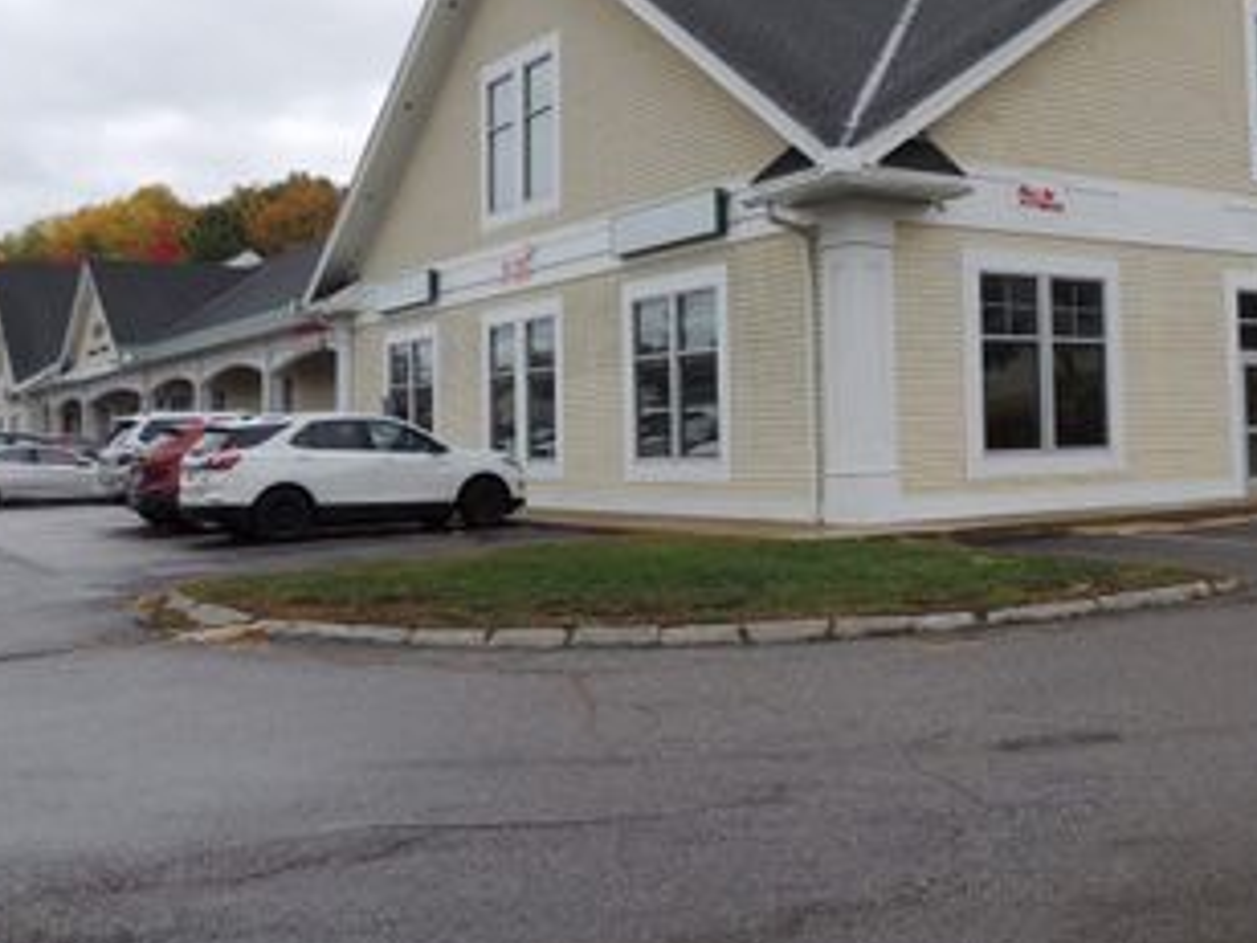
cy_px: 333
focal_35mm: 39
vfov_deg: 36.5
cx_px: 898
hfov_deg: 46.6
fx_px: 1416
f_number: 3
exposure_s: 1/200
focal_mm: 4.3
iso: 100
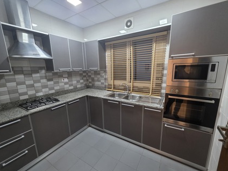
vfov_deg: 85.6
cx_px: 115
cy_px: 88
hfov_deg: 102.1
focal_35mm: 14
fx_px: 92
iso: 320
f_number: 1.9
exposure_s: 1/50
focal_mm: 2.2
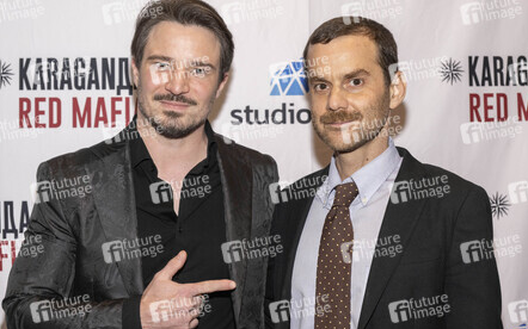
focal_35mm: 53
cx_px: 268
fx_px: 762
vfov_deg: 24.4
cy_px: 160
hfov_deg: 38.2
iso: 800
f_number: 5.6
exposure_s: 1/200
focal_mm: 51
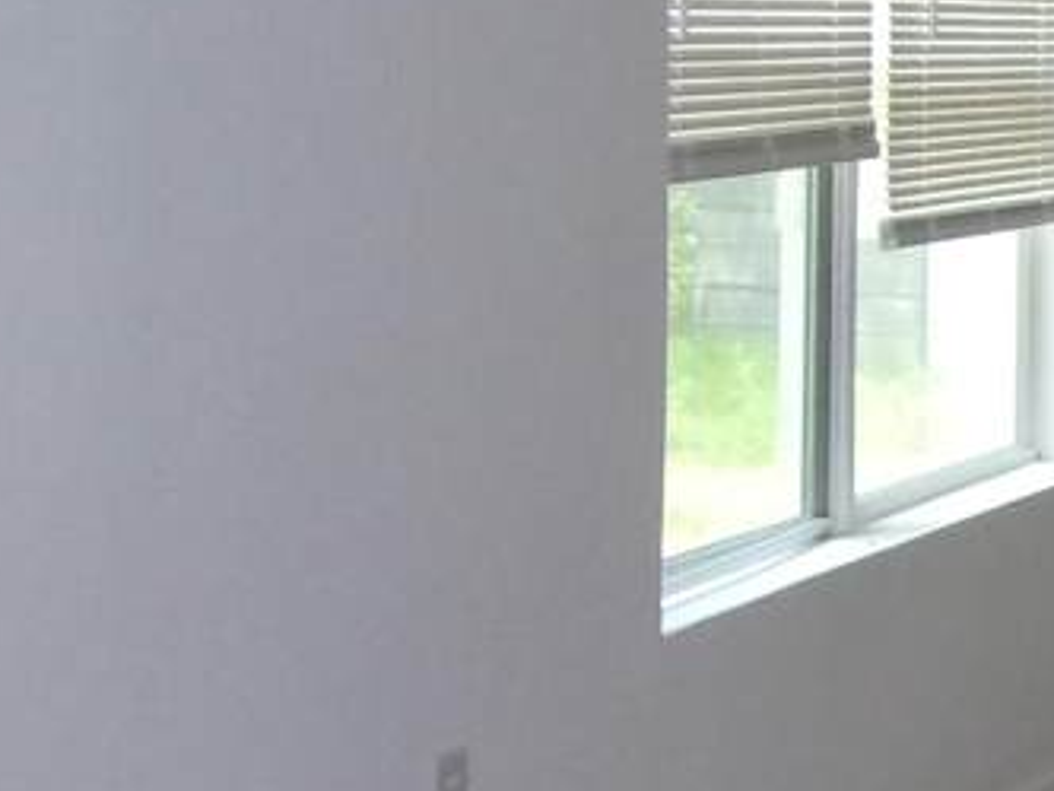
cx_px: 1930
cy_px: 365
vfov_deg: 14.2
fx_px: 3167
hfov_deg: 15.9
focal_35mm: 104
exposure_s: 1/34
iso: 200
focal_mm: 4.9
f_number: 3
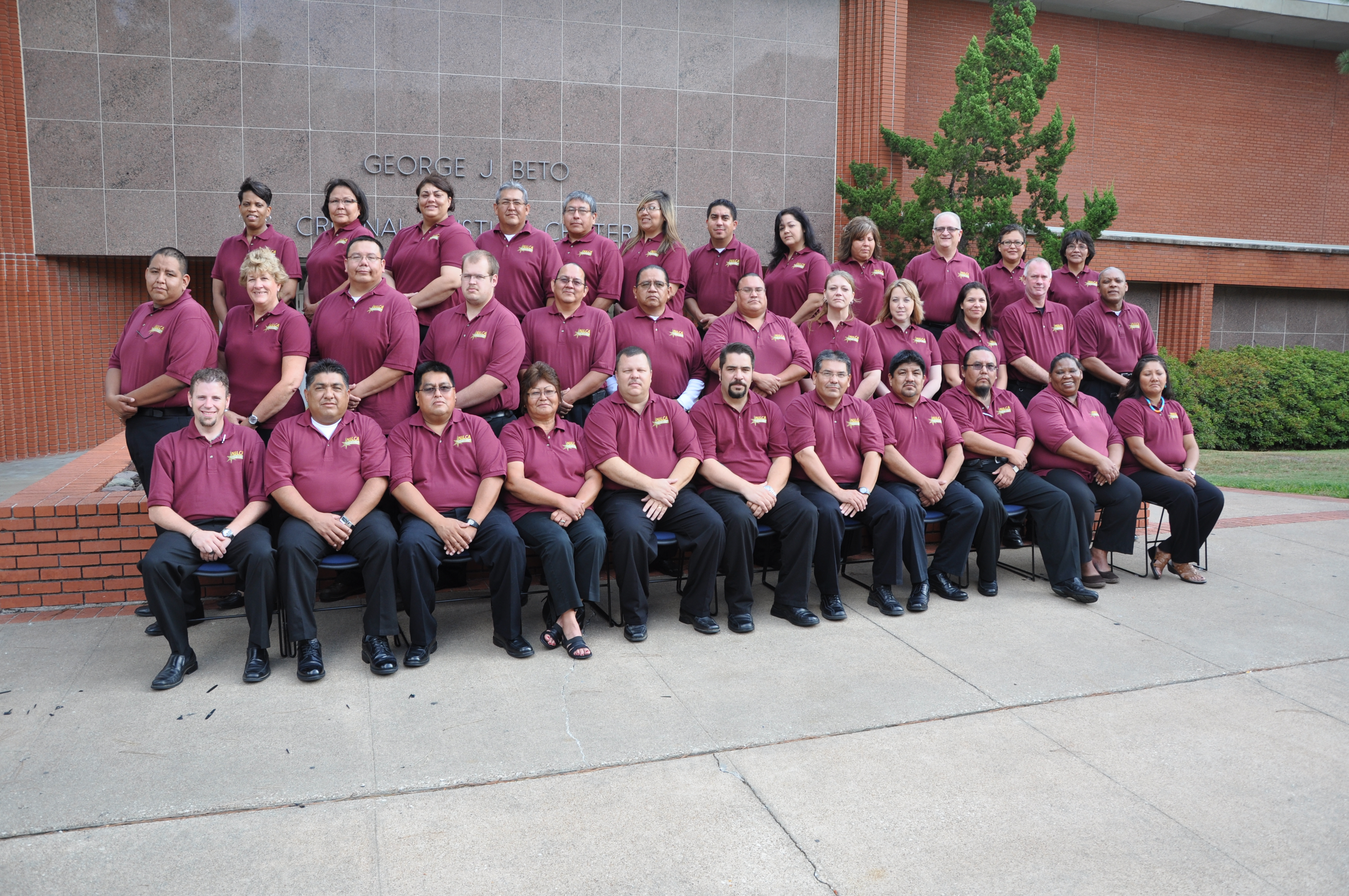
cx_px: 674
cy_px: 448
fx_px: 1011
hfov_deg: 67.4
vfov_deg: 47.8
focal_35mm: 27
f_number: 5.6
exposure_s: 1/125
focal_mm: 18
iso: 200
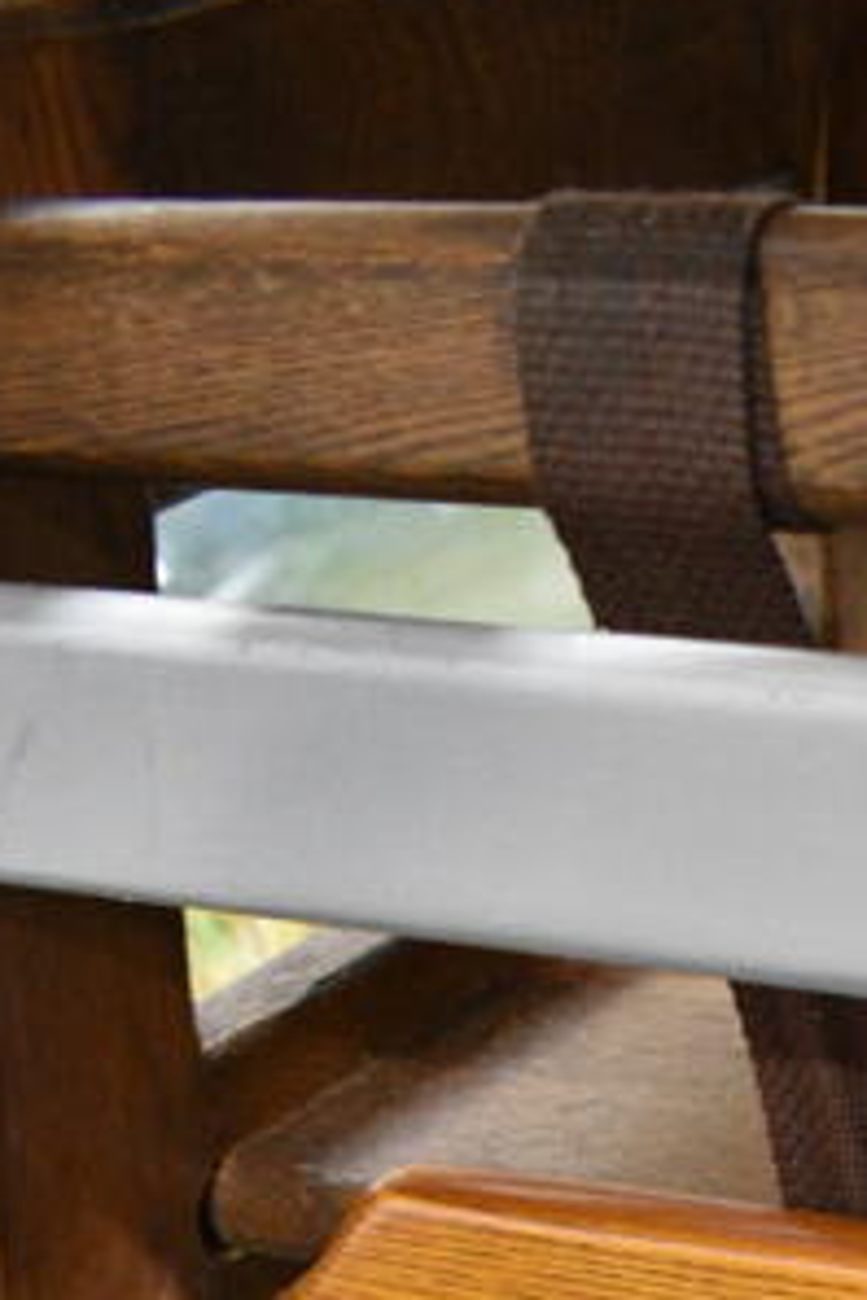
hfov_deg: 15.4
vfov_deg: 20.7
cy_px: 1972
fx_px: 2998
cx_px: 1222
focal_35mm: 83
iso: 2000
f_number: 3.5
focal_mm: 18
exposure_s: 1/30
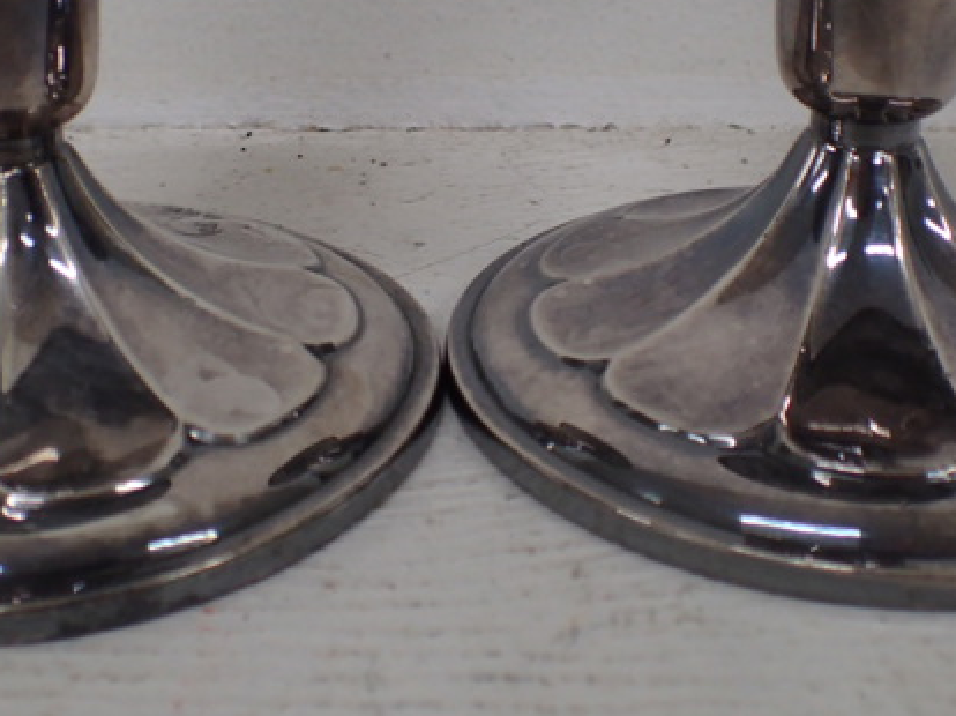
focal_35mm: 58
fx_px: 1601
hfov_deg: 33.2
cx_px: 455
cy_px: 178
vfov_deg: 24.9
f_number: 2.3
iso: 200
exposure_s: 1/125
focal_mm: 5.5
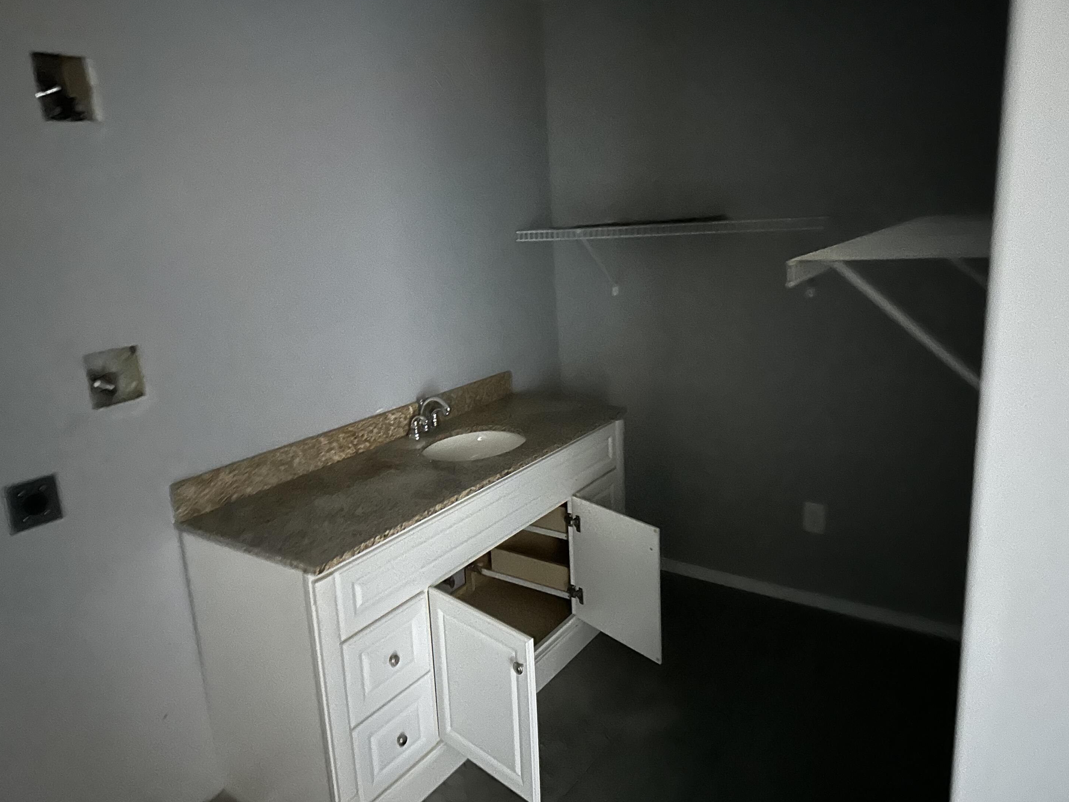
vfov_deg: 54.9
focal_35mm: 25
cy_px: 395
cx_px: 520
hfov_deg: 69.4
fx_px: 772
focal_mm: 6.86
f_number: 1.78
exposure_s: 1/9
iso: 2000
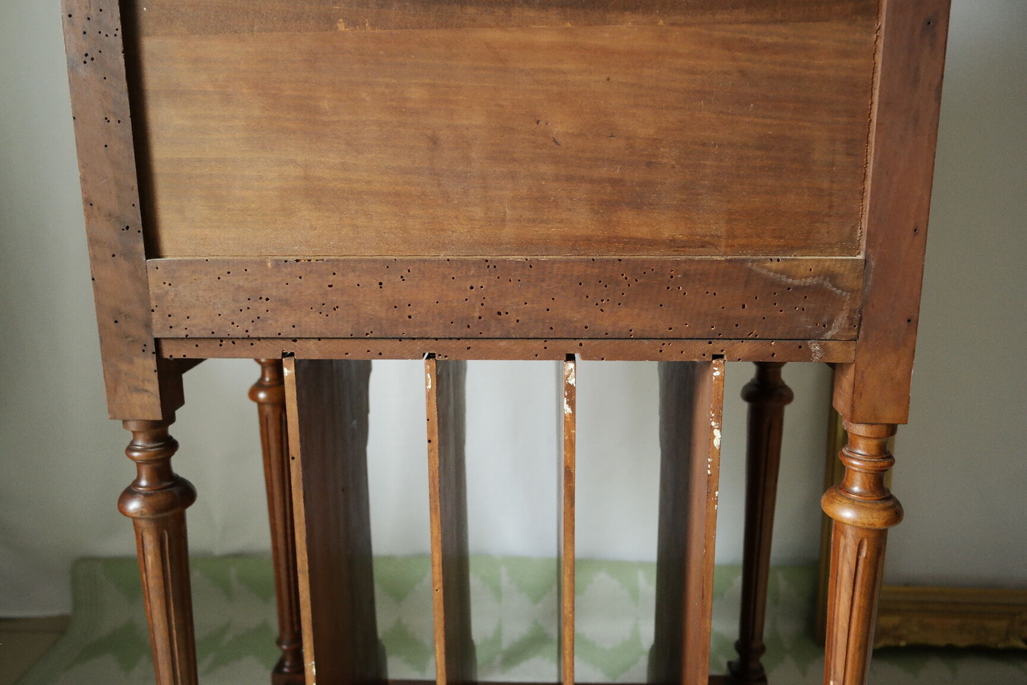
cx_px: 514
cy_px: 342
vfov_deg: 43.6
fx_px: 856
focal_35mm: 30
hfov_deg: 61.9
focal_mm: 20
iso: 800
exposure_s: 1/30
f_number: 6.3
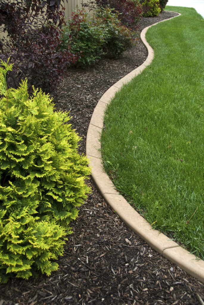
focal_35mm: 39
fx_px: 331
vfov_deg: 49.5
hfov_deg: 34.3
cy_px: 152
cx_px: 102
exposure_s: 1/180
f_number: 6.7
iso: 200
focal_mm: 26
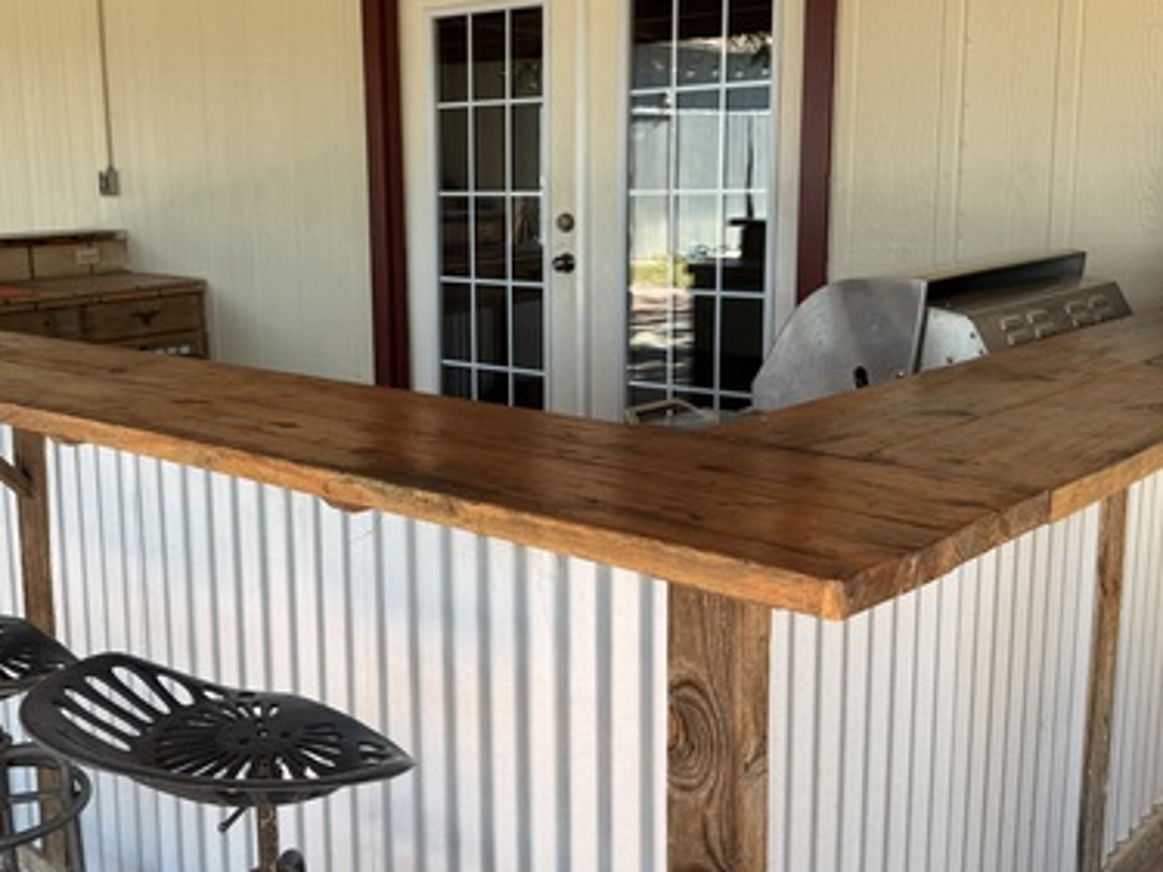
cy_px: 410
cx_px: 437
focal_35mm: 41
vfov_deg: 35.1
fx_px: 1377
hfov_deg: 45.4
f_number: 1.78
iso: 80
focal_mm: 6.76
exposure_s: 1/474
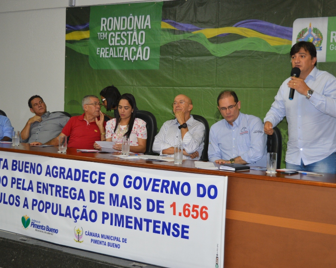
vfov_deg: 27.6
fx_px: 547
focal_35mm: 55
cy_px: 133
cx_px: 162
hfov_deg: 34.2
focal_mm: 32
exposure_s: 1/60
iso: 450
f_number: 4.5
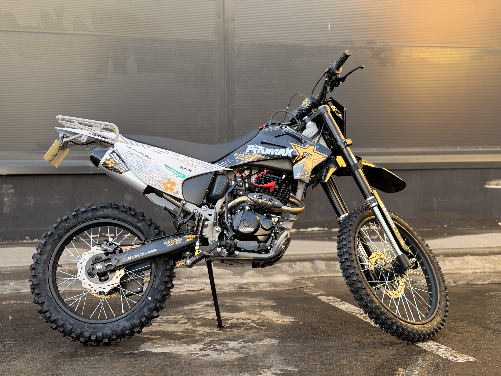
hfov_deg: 39.7
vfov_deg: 30.3
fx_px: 695
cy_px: 188
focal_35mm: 48
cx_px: 250
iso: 80
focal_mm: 6.76
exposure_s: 1/302
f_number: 1.78
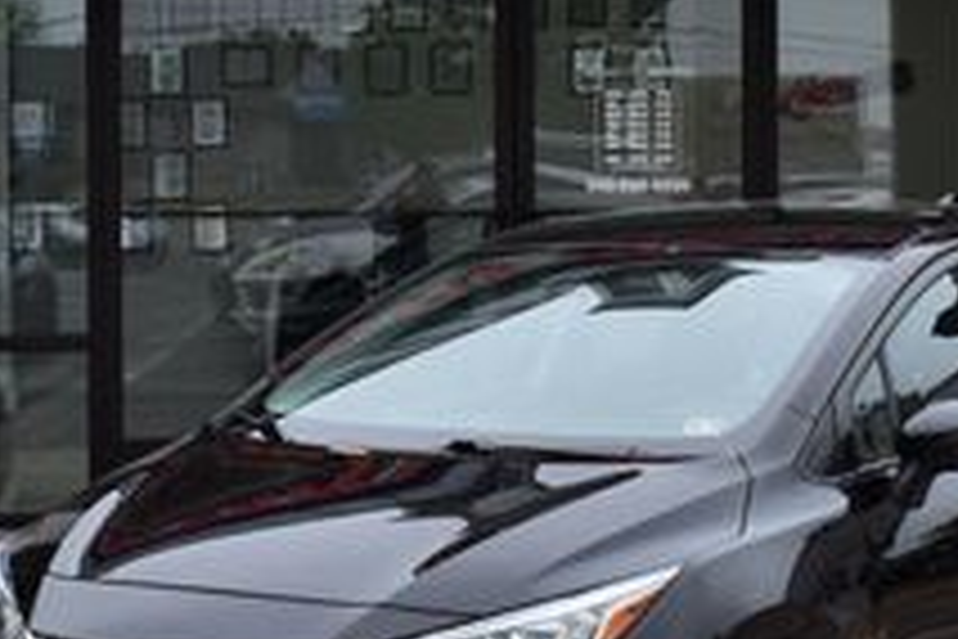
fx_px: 3712
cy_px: 288
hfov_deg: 14.7
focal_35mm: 140
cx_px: 468
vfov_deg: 9.8
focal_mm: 31
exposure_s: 1/250
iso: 400
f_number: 10
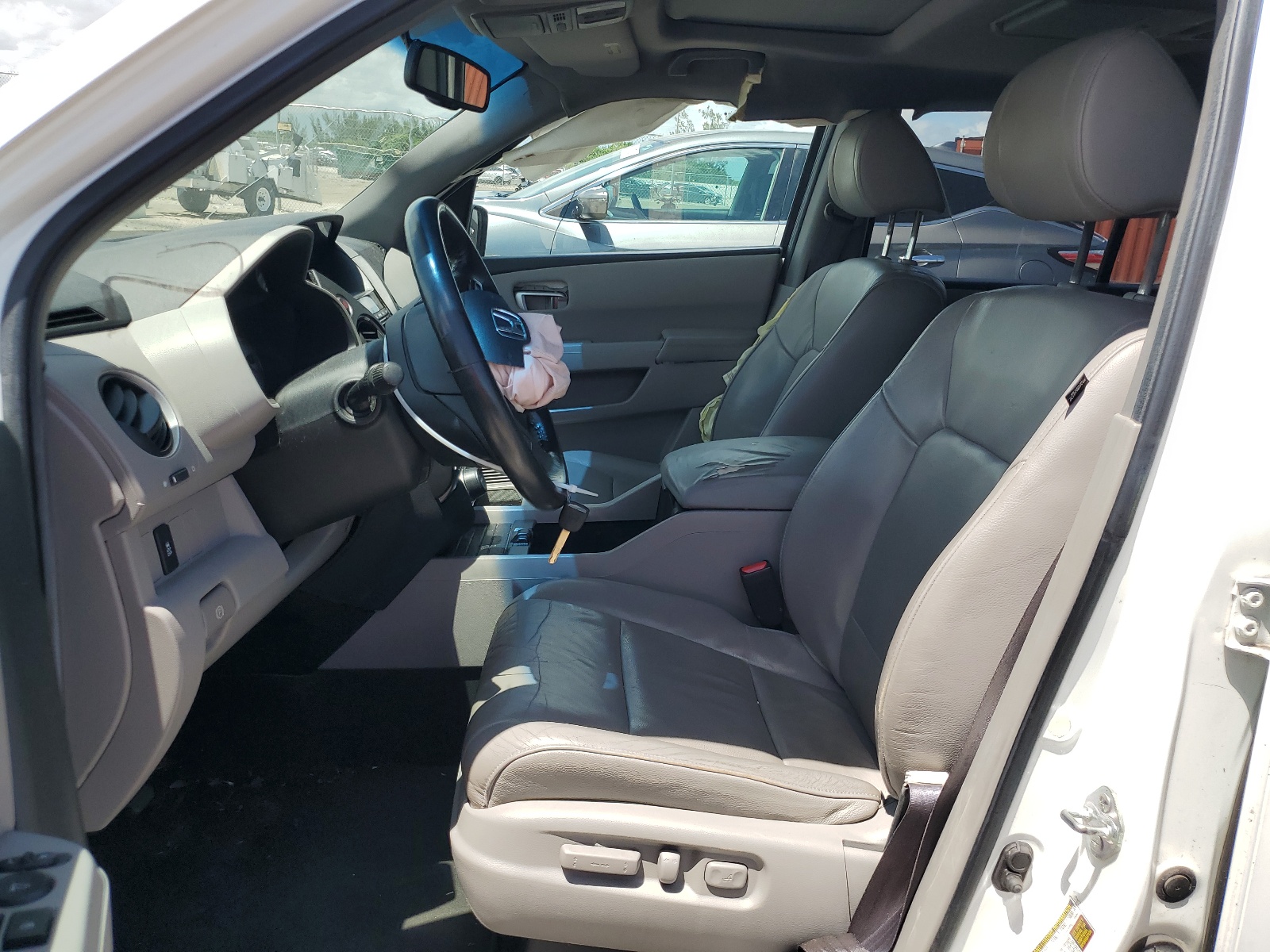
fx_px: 954
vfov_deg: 53.1
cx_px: 635
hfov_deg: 67.3
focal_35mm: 26
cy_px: 476
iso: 50
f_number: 1.5
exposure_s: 1/1667
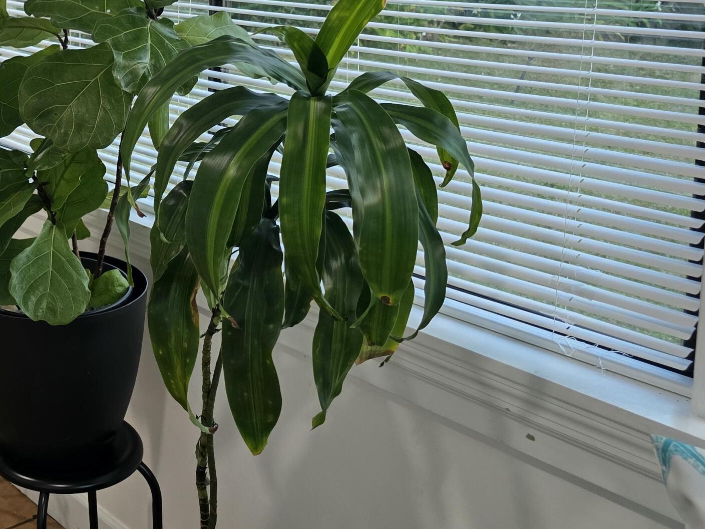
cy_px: 30
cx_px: -14
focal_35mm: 49
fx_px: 998
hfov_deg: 35.0
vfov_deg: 28.3
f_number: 1.7
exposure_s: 1/120
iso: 160
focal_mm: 6.3
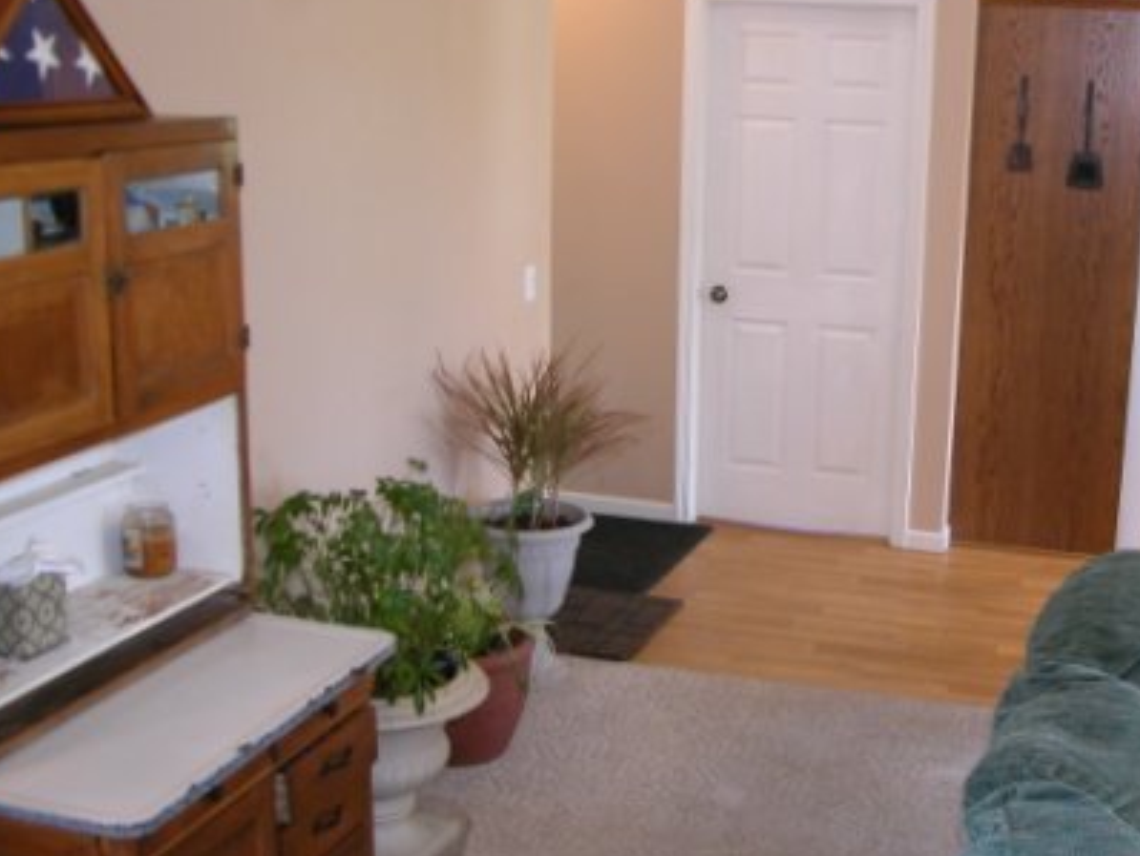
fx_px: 1483
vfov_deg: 32.2
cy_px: 415
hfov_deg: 41.6
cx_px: 742
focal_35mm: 45
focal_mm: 7.1
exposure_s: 1/7.7
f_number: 2.8
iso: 100
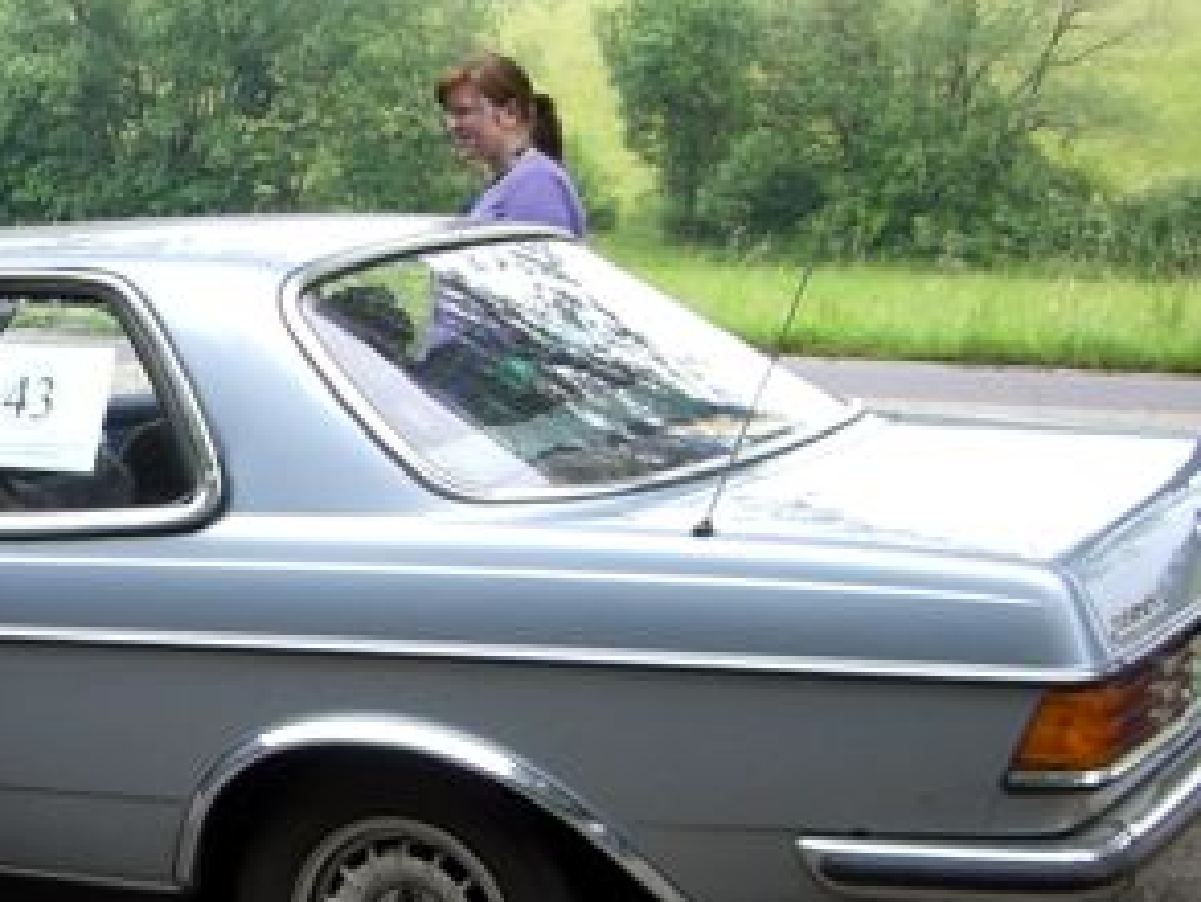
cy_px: 656
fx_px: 2881
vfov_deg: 17.7
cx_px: -41
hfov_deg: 22.5
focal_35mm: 83
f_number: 2.7
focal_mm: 6.2
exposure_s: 1/160
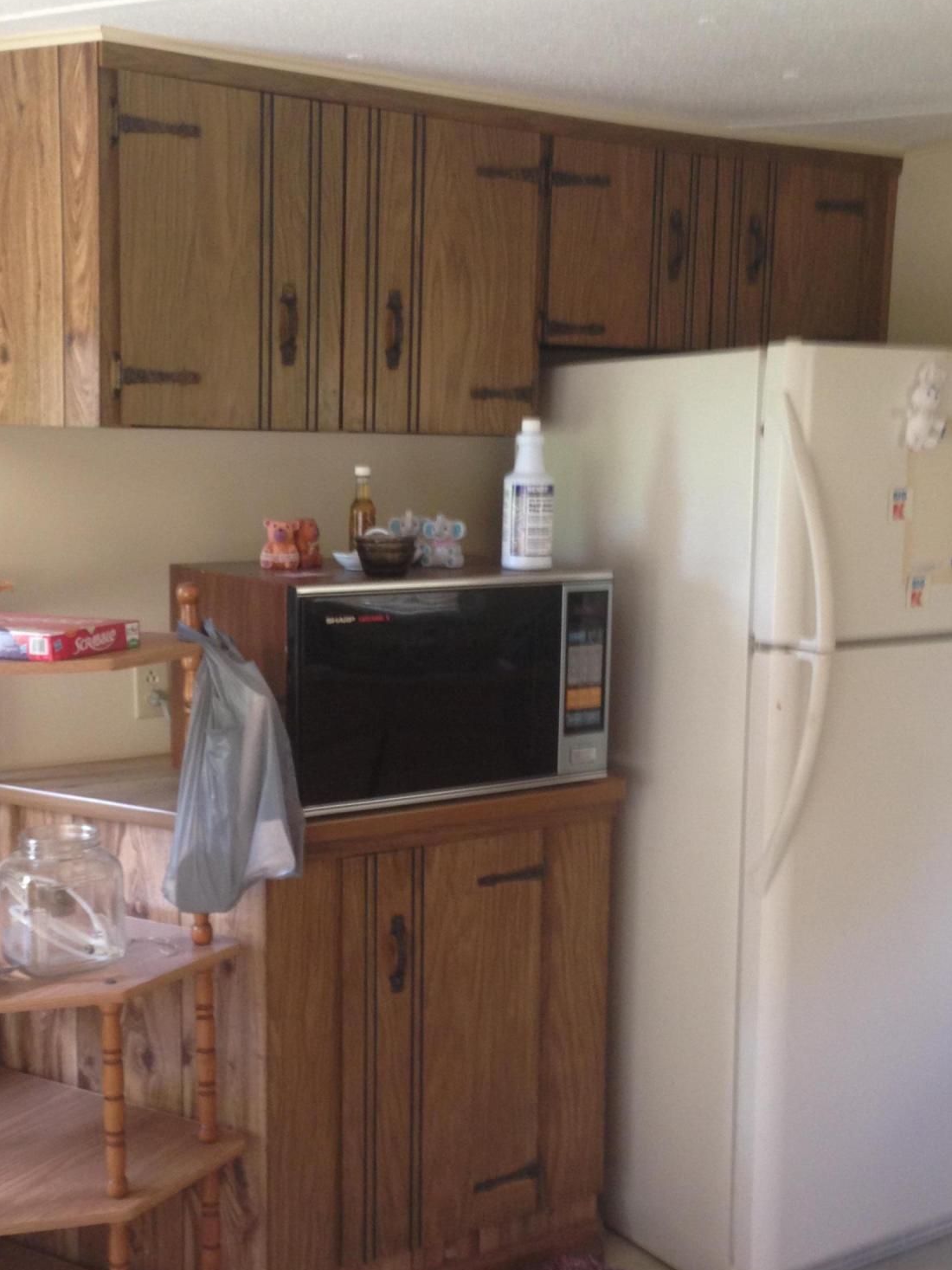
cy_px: 674
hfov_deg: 32.1
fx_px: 1650
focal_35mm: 45
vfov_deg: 42.1
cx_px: 398
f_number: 2.4
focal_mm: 4.12
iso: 100
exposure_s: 1/20
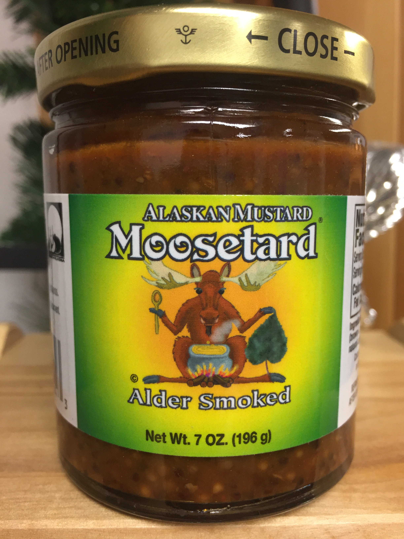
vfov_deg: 61.7
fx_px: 451
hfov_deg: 48.2
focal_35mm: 29
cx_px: 202
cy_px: 270
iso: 160
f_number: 2.2
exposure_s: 1/30
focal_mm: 4.15
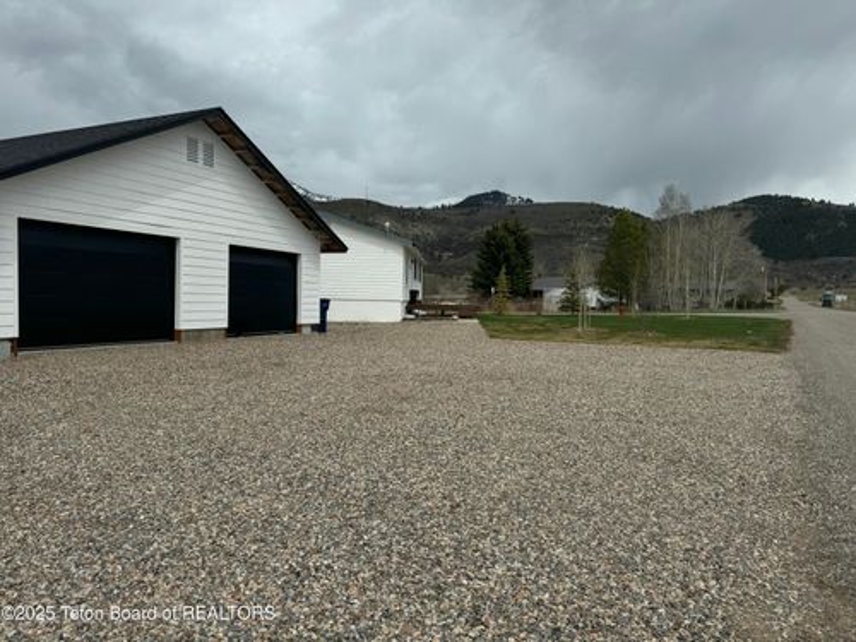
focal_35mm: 24
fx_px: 593
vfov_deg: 56.8
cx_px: 428
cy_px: 321
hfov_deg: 71.6
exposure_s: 1/9009
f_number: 1.78
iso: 80
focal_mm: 6.76
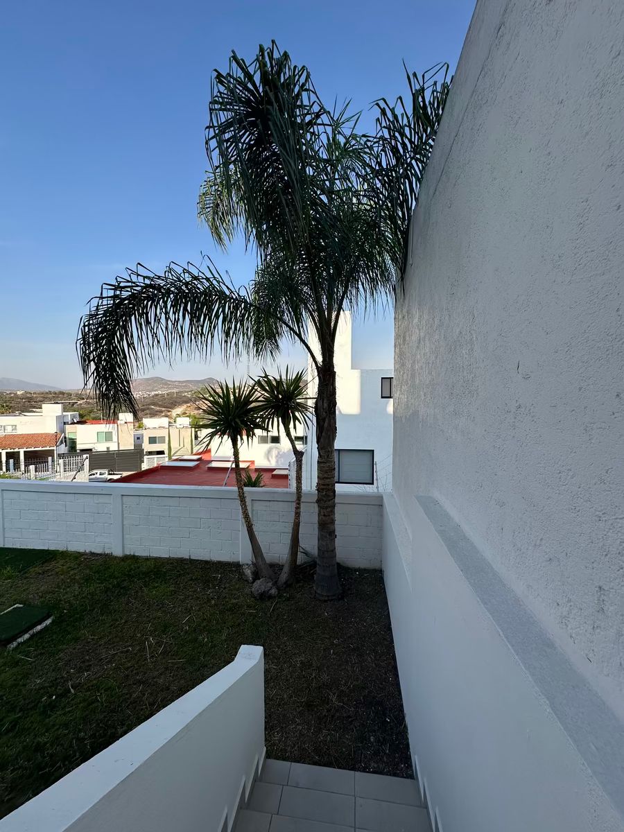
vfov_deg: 102.1
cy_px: 416
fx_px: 336
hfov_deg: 85.7
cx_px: 312
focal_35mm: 14
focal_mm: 2.22
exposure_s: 1/1261
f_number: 2.2
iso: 40
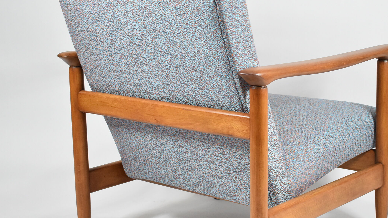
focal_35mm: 70
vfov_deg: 17.3
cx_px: 222
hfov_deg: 30.2
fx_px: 718
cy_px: 129
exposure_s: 1/125
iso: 1400
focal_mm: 31
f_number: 4.2
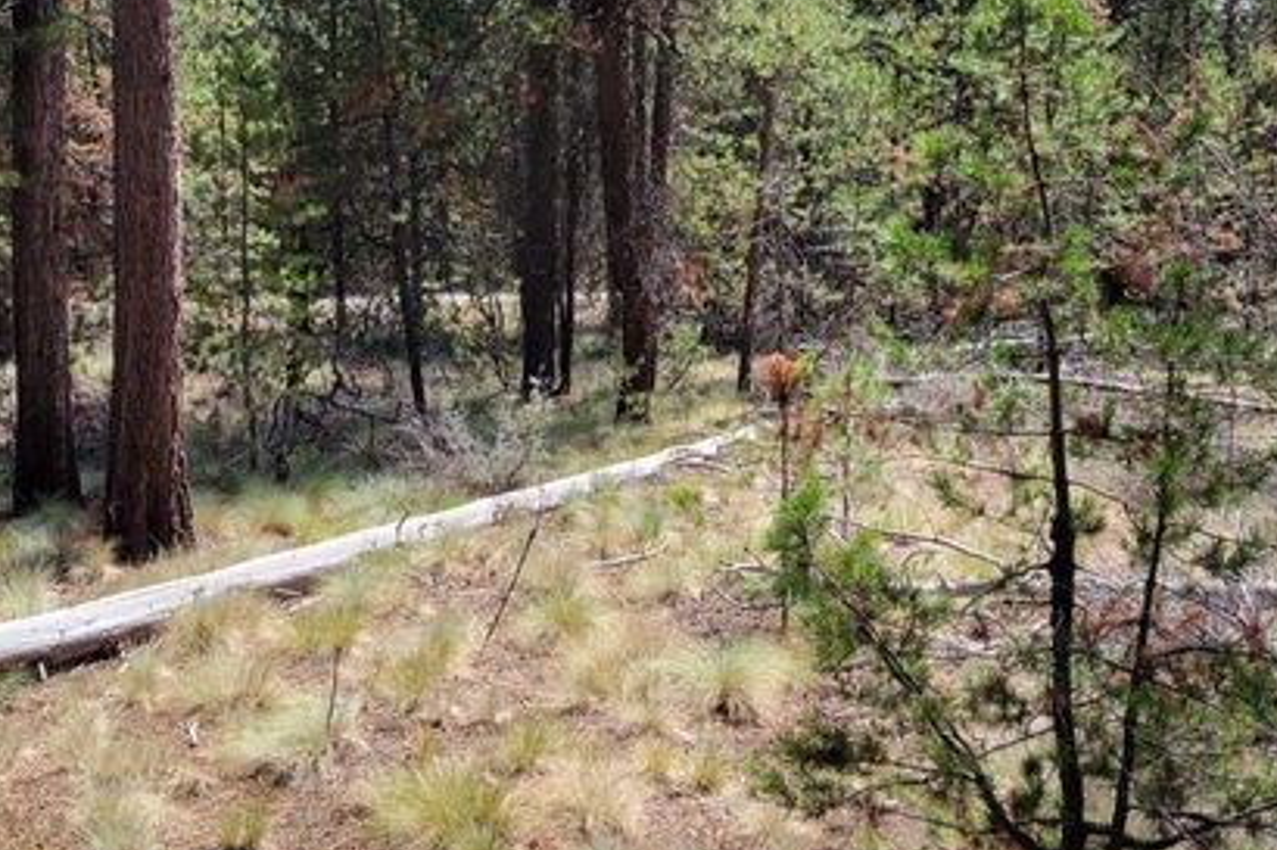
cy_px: 366
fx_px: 1560
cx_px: 576
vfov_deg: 30.4
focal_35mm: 44
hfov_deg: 44.5
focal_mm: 5.4
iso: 40
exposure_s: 1/659
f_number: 1.8
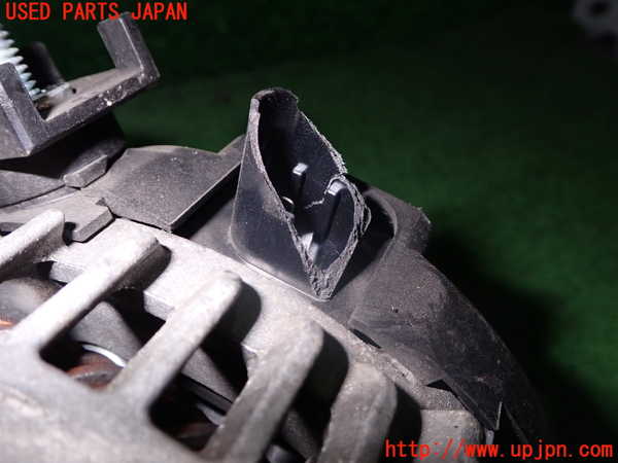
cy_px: 232
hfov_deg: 56.8
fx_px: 571
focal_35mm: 32
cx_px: 309
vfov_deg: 44.2
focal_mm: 5.79
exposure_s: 1/30
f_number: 9
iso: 250
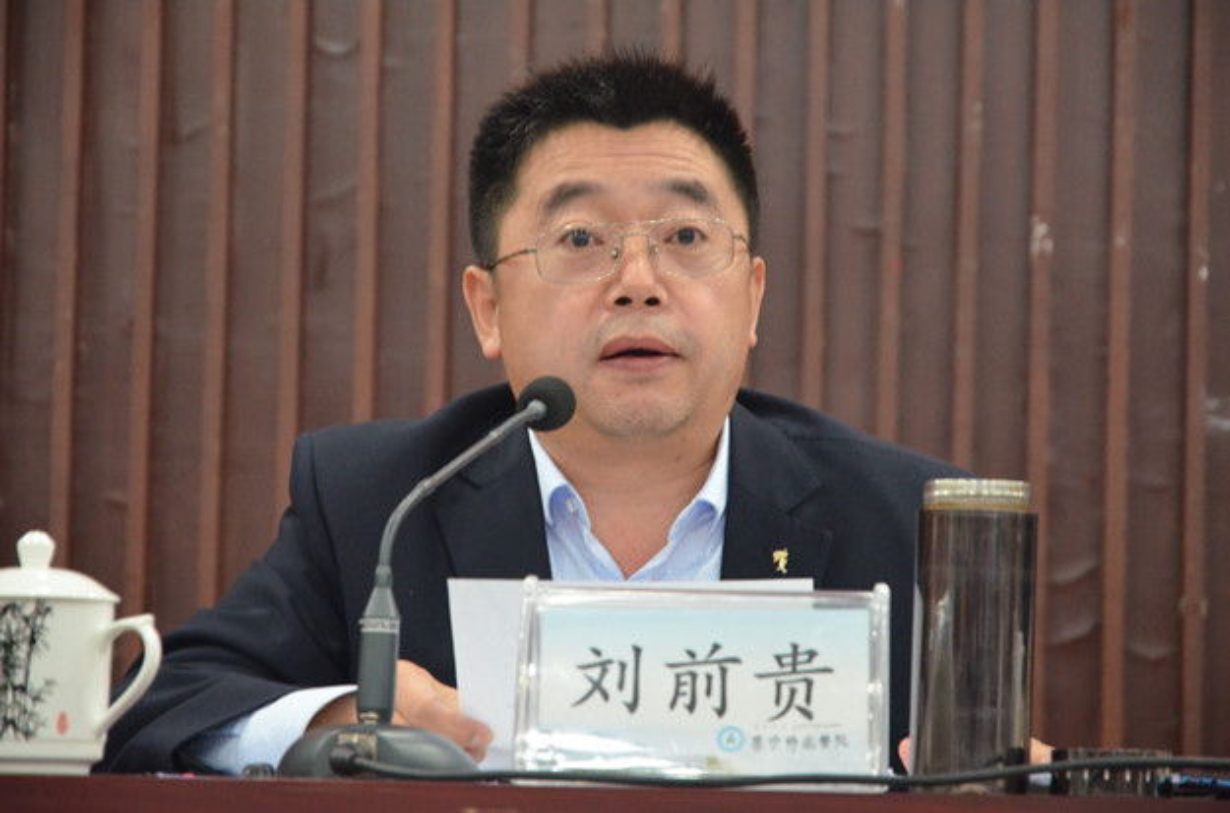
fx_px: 5366
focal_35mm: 158
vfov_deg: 8.7
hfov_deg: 13.1
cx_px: 615
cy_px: 406
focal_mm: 105
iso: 2800
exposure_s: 1/30
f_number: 5.6
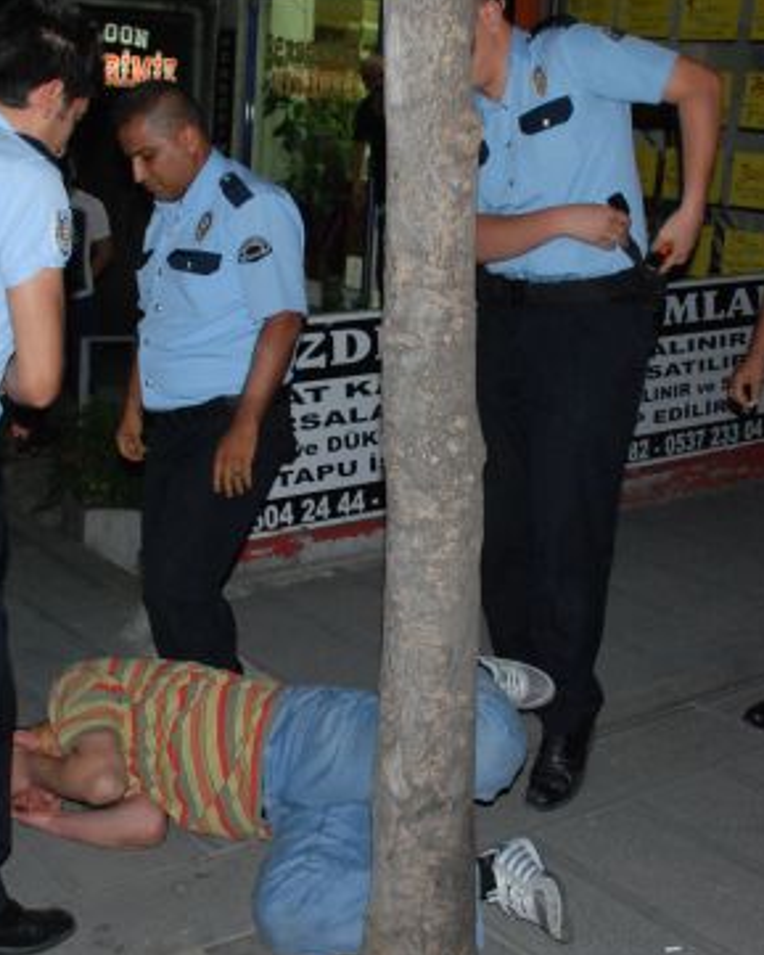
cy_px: 413
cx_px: 315
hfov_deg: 30.2
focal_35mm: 50
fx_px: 1413
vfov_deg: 37.3
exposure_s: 1/60
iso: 1000
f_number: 5
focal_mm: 20
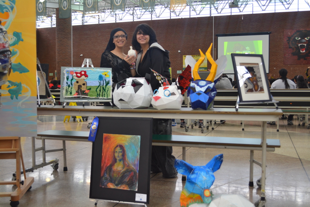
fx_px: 336
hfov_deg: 49.5
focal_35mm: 39
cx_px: 155
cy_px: 104
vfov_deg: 34.2
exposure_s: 1/20
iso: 400
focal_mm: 26
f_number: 4.2
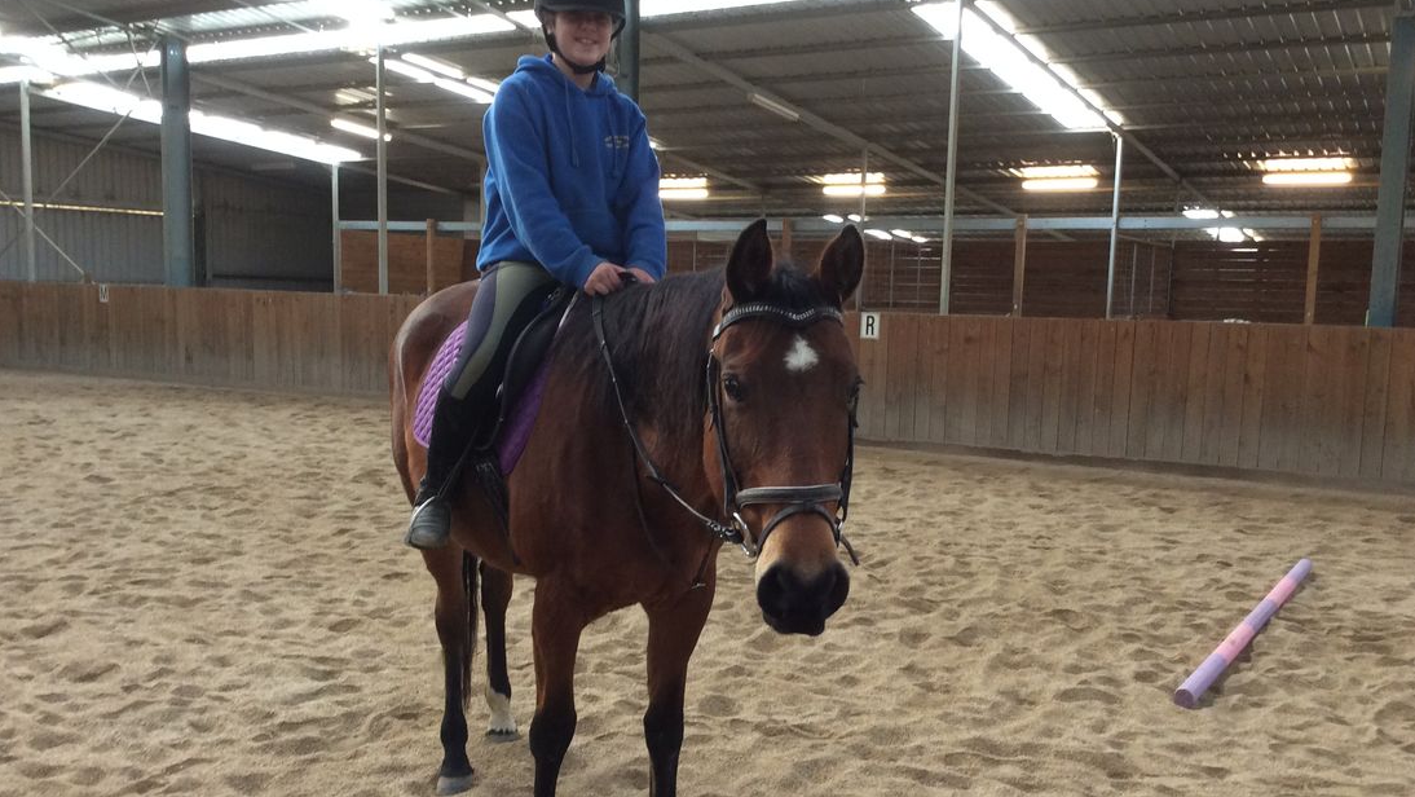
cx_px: 708
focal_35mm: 35
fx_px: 1314
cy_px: 440
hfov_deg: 56.6
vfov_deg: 33.7
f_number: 2.4
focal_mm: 3.3
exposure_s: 1/24
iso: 80
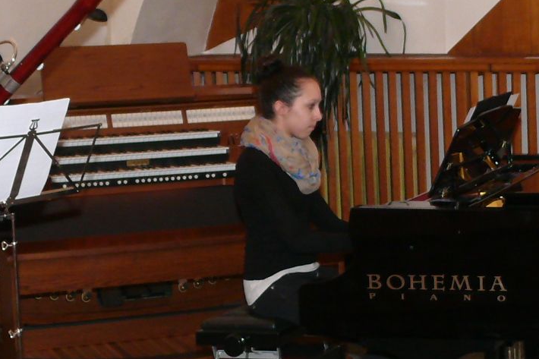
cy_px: 131
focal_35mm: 105
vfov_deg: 13.0
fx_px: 1572
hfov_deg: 19.1
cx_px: 484
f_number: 2.8
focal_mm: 7.4
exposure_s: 1/50
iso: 200
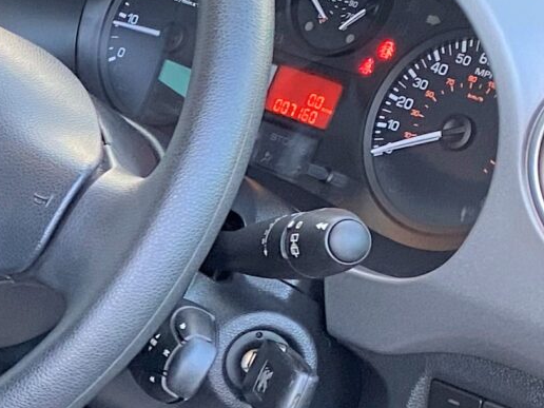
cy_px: 309
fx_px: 2027
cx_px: -299
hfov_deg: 14.2
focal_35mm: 129
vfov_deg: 11.5
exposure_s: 1/73
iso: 125
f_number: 1.8
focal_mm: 4.25
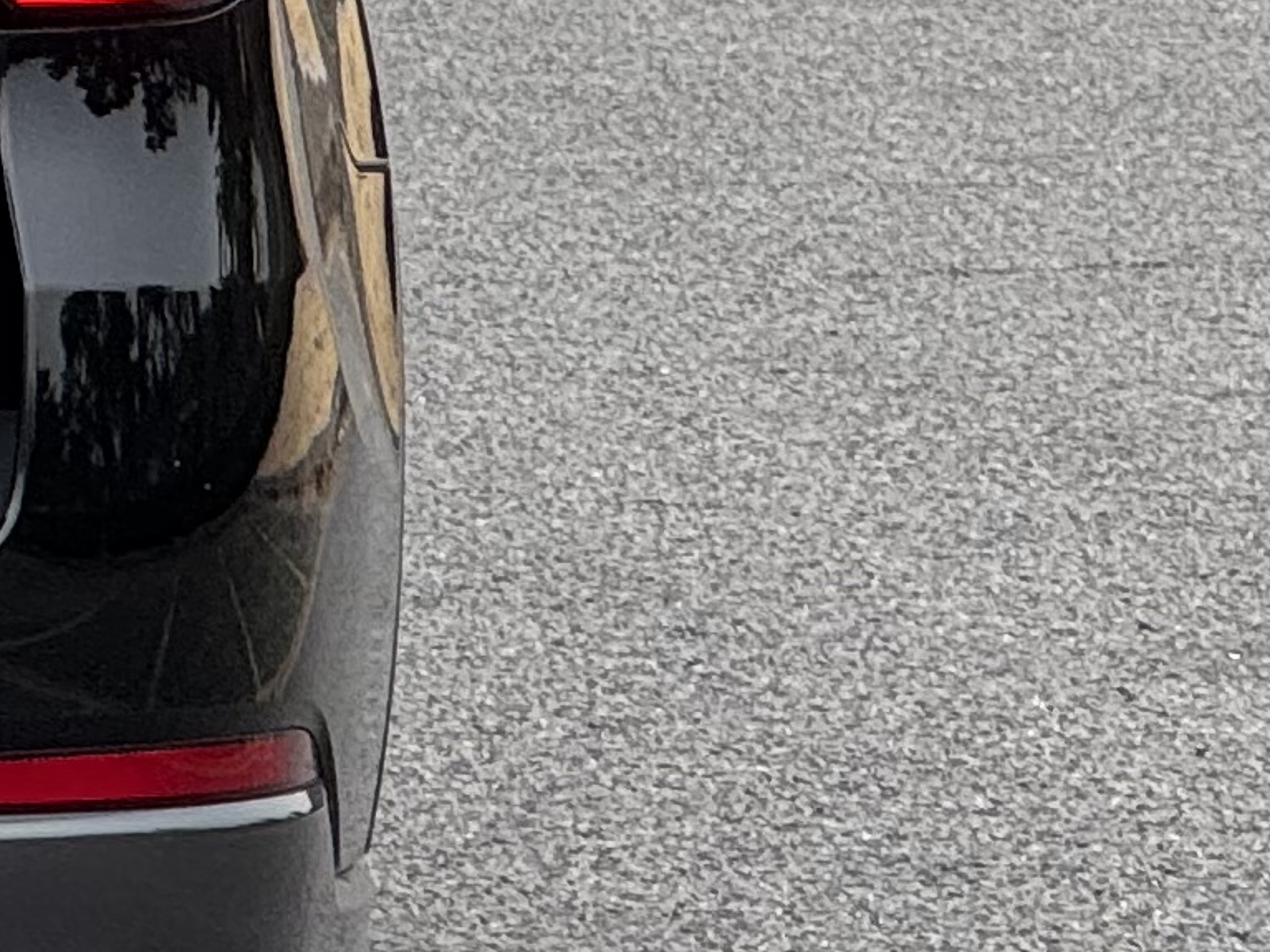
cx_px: -1566
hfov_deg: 4.8
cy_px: -490
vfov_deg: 3.7
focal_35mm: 405
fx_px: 14856
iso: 64
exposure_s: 1/99
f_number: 2.8
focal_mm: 9
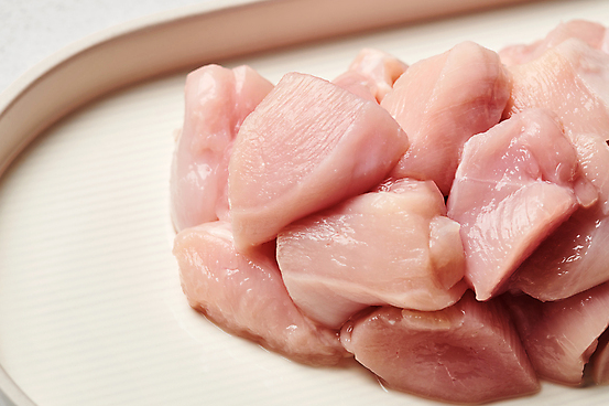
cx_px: 326
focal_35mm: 114
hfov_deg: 18.0
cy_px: 211
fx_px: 1927
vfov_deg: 12.0
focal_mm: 105
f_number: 11
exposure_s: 1/125
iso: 80
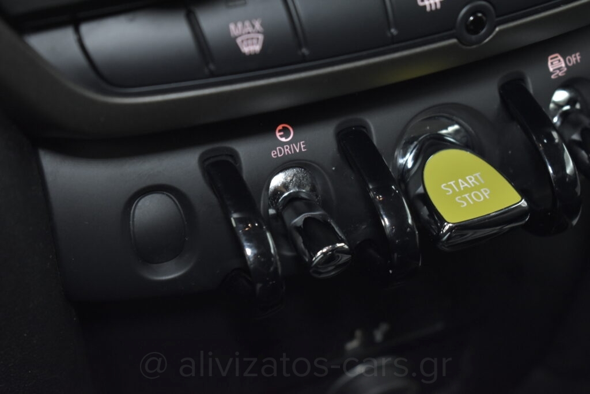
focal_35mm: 82
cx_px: 295
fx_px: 1353
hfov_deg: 24.6
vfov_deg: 16.6
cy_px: 197
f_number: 5.6
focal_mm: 55
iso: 1600
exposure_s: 1/25
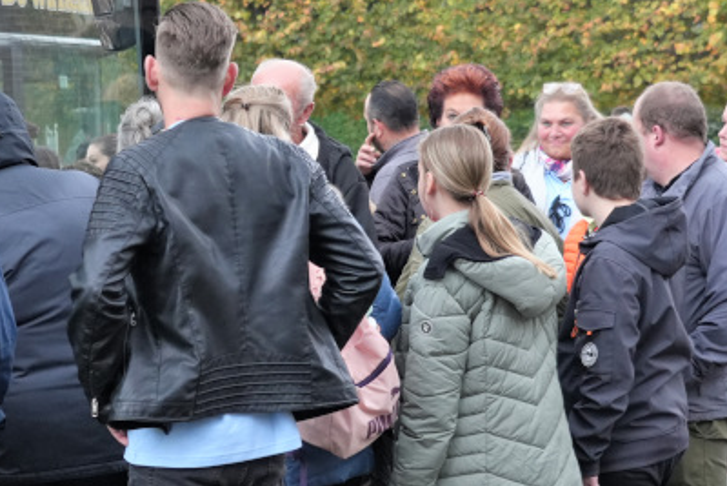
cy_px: 258
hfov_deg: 17.6
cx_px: 224
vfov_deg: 11.8
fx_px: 2343
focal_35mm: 116
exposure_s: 1/160
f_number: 5
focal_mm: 58
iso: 3200
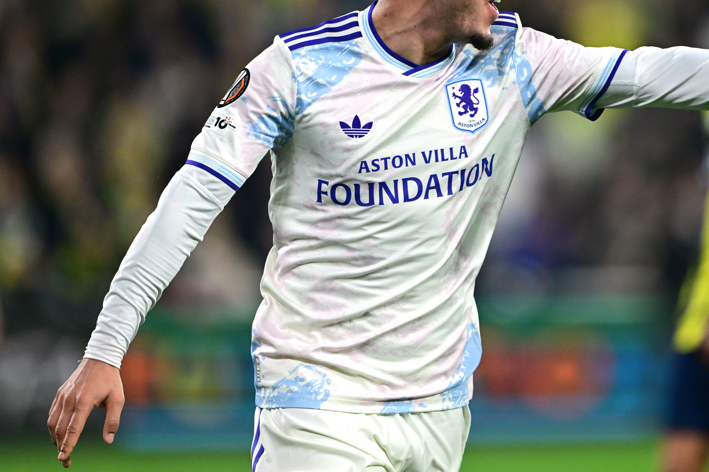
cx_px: 467
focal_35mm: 541
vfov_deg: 2.5
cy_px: 162
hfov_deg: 3.8
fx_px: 10654
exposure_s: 1/2500
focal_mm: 400
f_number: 2.8
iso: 2000
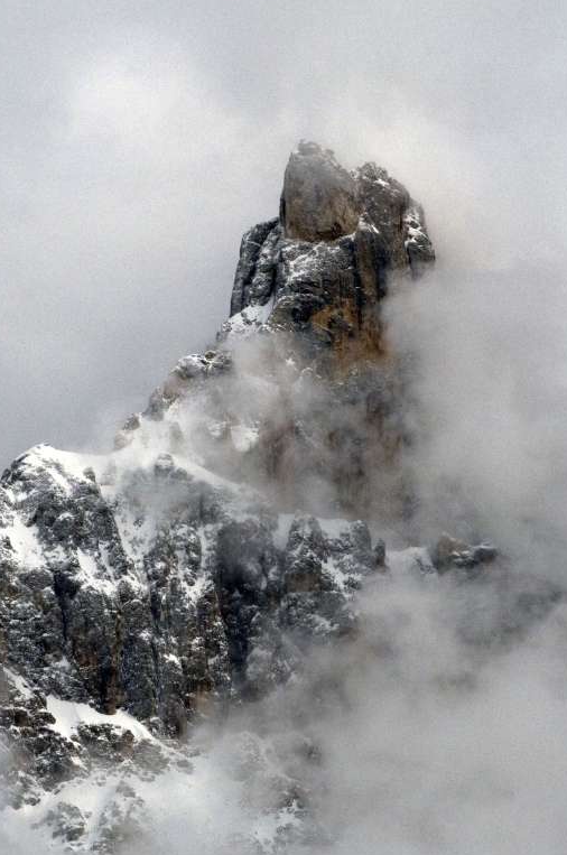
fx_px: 3343
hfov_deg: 9.7
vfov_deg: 14.6
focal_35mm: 141
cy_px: 359
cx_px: 299
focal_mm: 70
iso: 640
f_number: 10
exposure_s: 1/6400
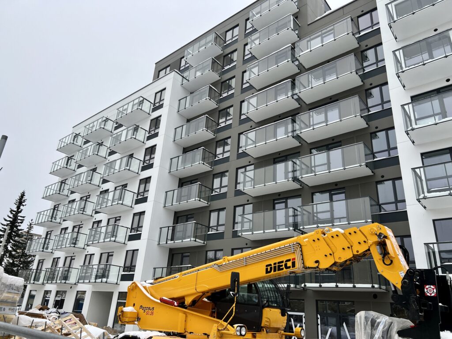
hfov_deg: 67.3
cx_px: 226
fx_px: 339
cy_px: 170
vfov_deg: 53.1
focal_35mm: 26
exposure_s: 1/511
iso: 50
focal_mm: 5.7
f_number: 1.5
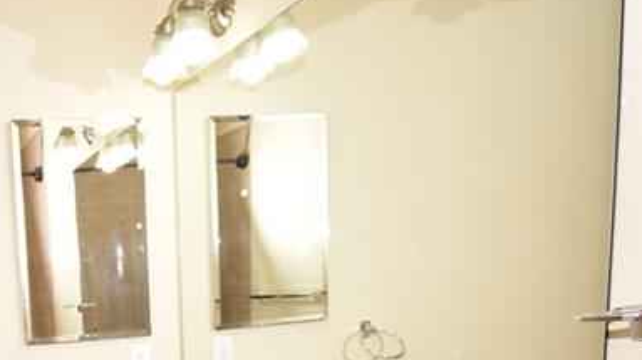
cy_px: 425
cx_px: 49
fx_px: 715
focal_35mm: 42
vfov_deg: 25.6
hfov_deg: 43.6
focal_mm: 10
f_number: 4.5
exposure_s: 1/80
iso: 100
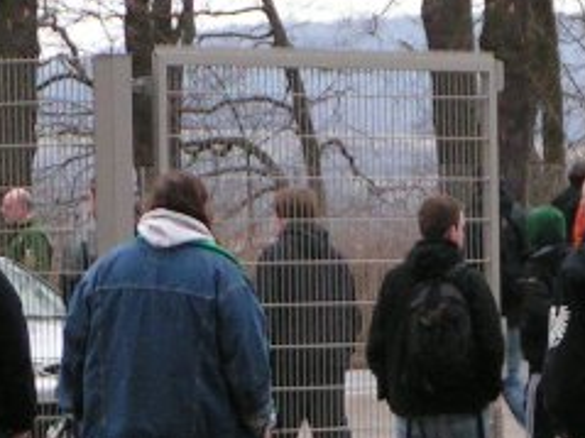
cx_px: 529
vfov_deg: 3.4
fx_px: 7415
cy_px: 404
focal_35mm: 439
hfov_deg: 4.5
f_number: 3.5
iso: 125
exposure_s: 1/160
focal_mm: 20
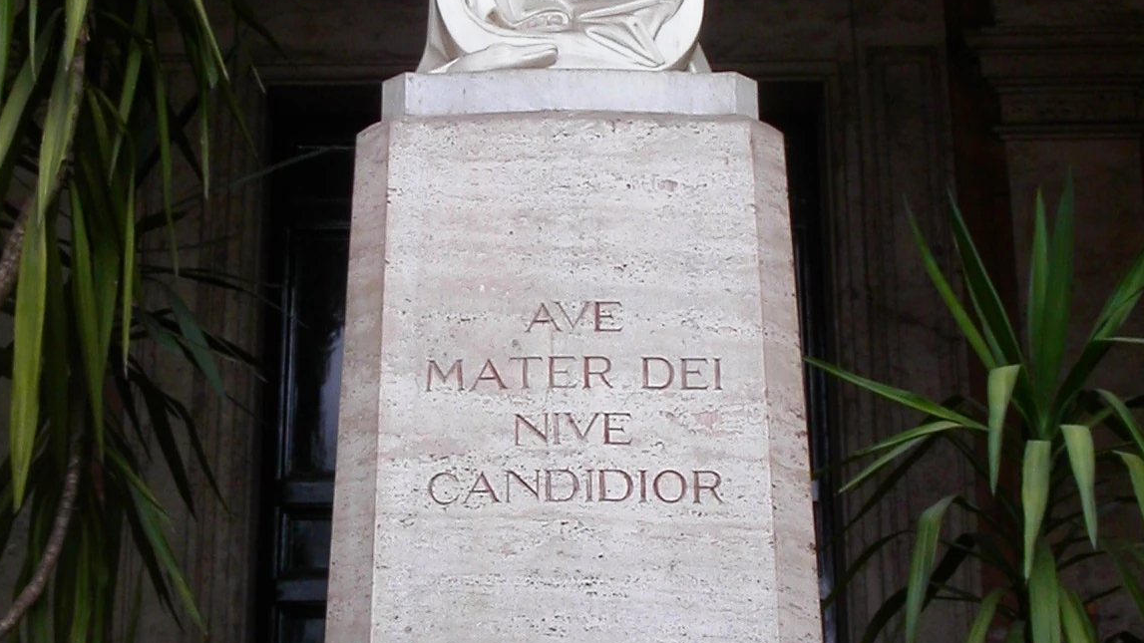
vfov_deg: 14.6
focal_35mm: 82
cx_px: 550
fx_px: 2487
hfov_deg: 25.9
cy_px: 99
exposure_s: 1/60
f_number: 8
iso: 100
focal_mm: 7.8
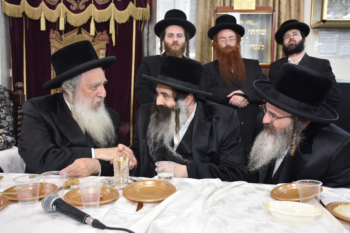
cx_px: 175
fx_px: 321
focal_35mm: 33
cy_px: 116
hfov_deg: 57.2
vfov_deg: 40.0
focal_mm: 22
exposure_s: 1/80
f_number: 5.6
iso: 1000
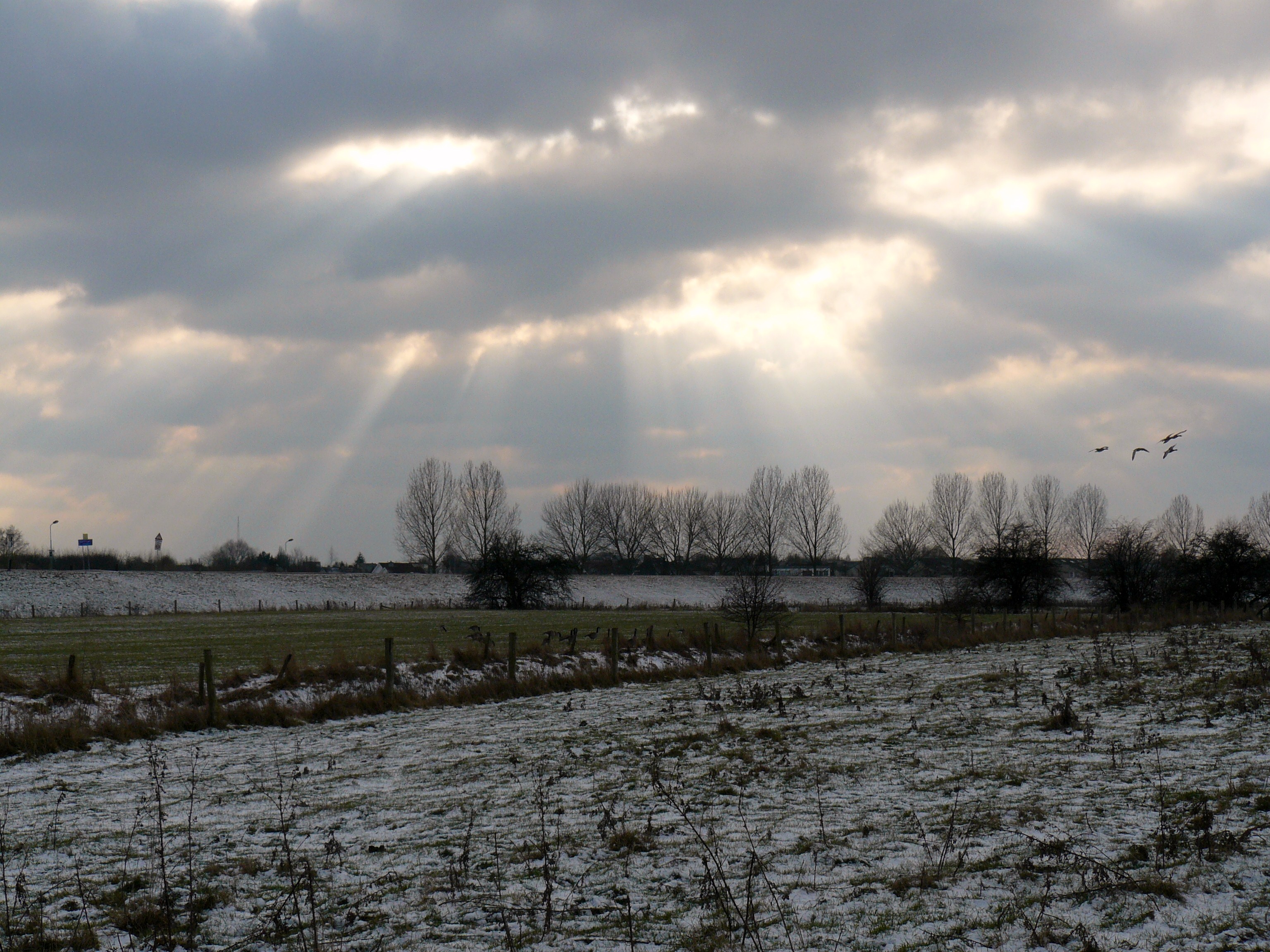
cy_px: 476
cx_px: 635
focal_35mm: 60
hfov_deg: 32.2
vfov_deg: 24.4
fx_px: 2201
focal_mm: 10.1
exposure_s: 1/400
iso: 100
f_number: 5.6
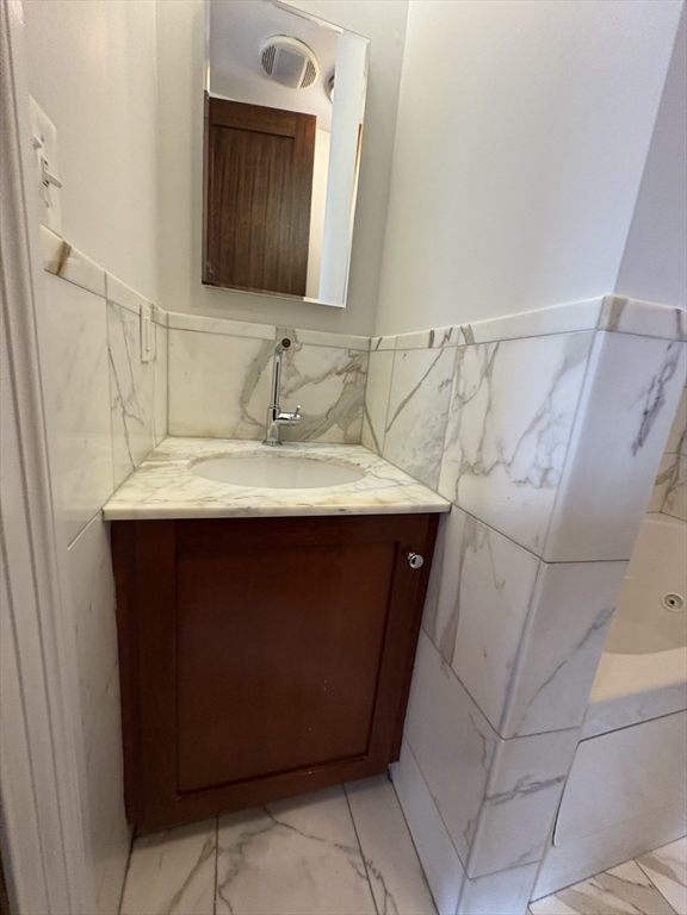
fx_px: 370
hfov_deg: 85.7
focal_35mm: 14
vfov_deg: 102.1
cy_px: 458
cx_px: 344
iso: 320
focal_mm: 2.22
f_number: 2.2
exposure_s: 1/60
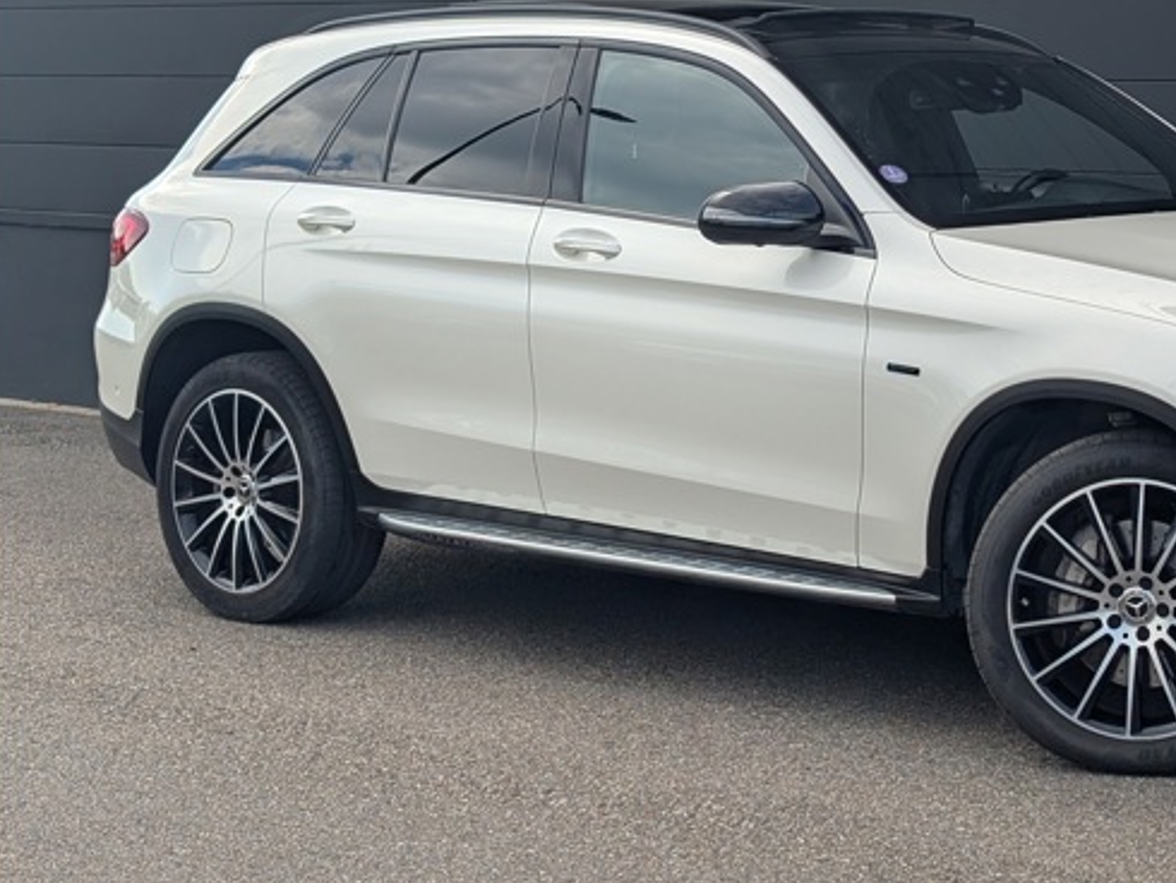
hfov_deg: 24.0
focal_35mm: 80
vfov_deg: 18.3
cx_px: 950
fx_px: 2719
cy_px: 233
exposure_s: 1/594
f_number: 1.68
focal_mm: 6.9
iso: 19
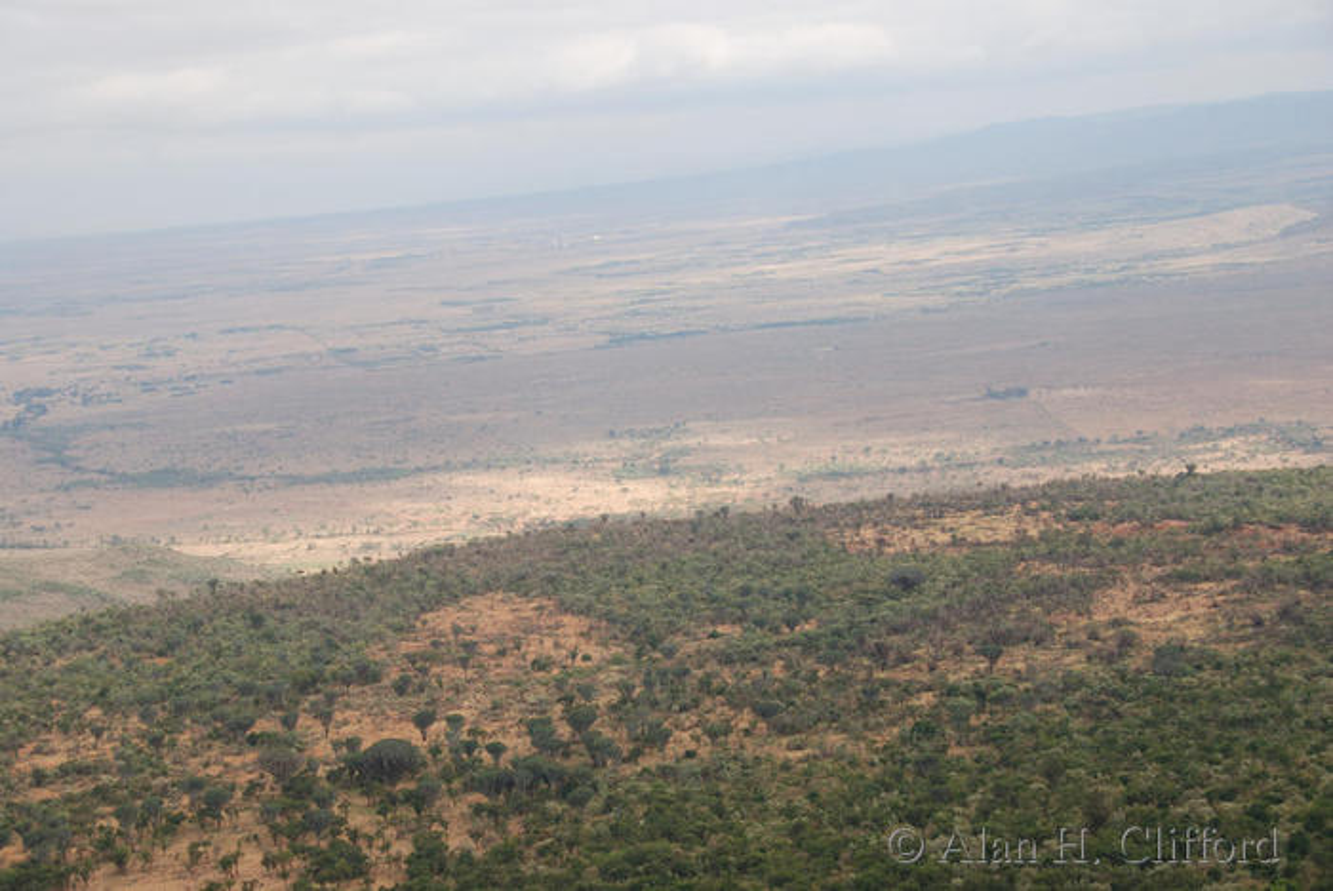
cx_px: 666
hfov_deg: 29.2
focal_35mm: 69
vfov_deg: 19.8
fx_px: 2557
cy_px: 446
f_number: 7.1
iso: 100
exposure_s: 1/200
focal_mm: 46
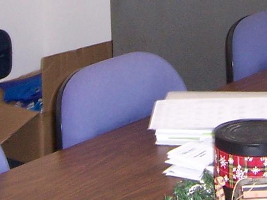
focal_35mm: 132
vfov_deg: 10.8
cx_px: 146
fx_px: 1018
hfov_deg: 14.9
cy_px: -108
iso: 140
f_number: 2.8
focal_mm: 5.5
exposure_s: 1/60
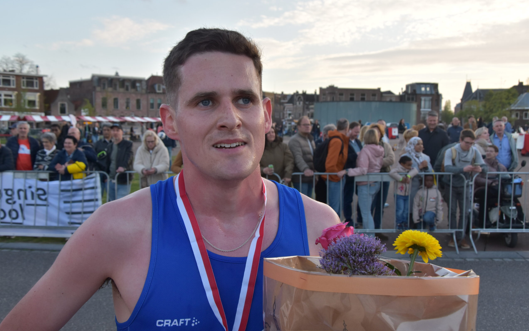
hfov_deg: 49.3
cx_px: 266
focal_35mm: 40
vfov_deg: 32.0
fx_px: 577
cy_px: 176
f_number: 7.1
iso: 400
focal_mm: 26
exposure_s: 1/200
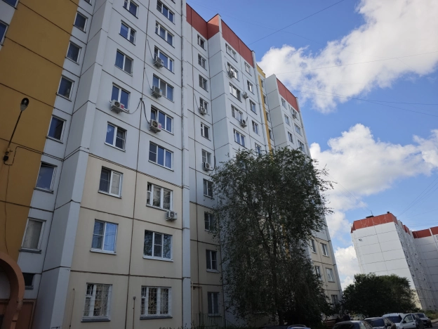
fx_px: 291
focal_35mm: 23
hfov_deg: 73.9
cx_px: 219
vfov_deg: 58.9
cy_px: 164
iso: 50
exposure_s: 1/1910
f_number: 1.6
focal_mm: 6.55
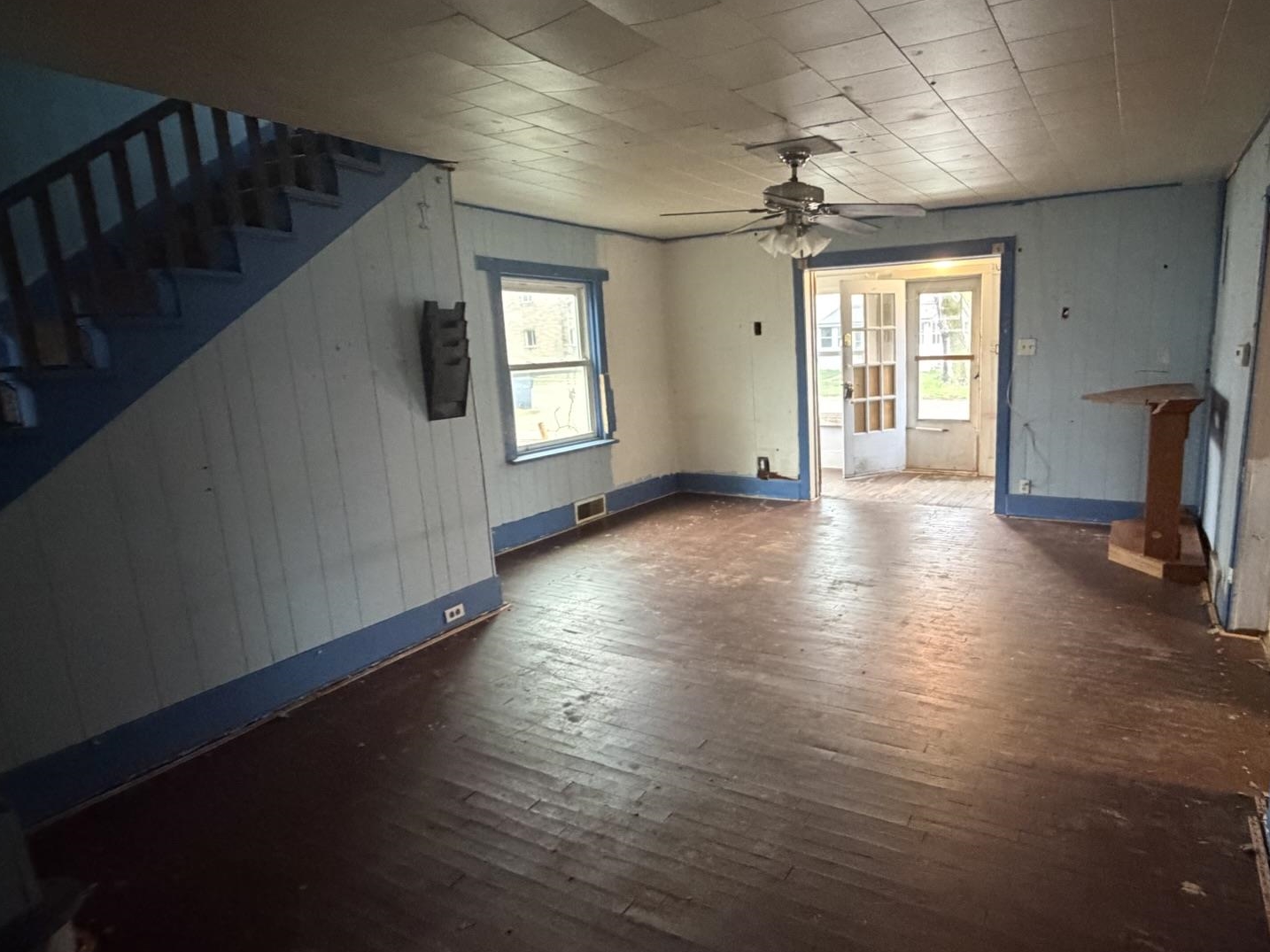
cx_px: 774
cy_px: 484
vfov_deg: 66.0
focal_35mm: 20
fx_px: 734
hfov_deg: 80.6
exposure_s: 1/40
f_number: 2.2
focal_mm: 2.22
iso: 1000
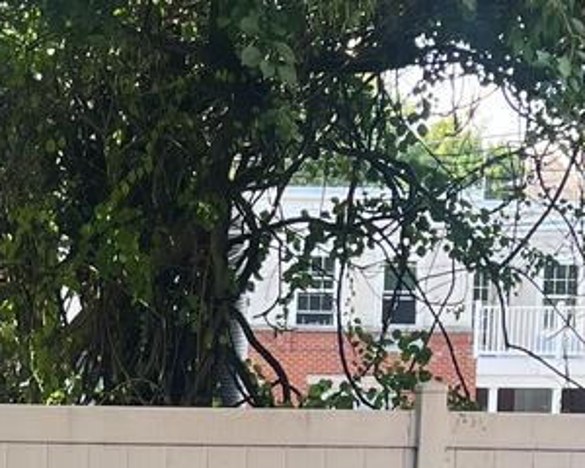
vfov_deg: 11.3
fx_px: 2251
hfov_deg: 14.7
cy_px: 733
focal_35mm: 130
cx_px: 135
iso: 50
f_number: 1.5
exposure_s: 1/358
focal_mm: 5.7
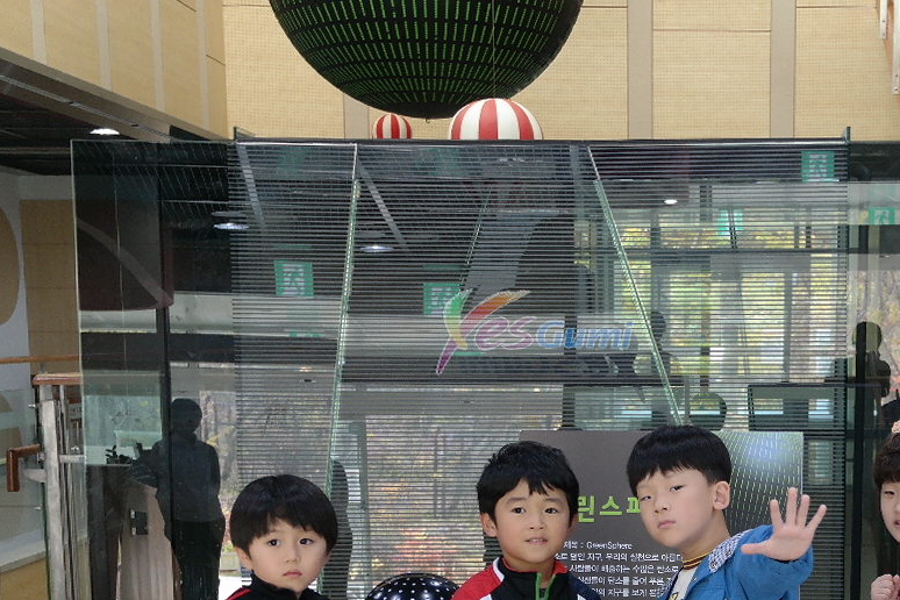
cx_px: 715
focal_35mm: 67
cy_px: 642
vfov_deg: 19.5
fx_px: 1675
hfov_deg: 29.4
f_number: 3.5
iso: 400
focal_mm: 20
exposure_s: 1/40
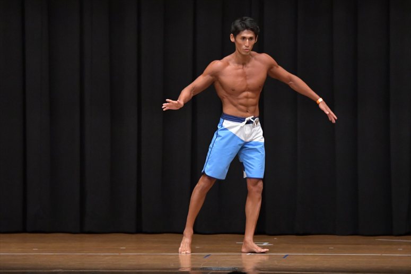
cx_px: 206
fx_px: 2568
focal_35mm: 225
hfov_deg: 9.2
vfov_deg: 6.1
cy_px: 137
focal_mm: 150
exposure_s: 1/400
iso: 6400
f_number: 5.6
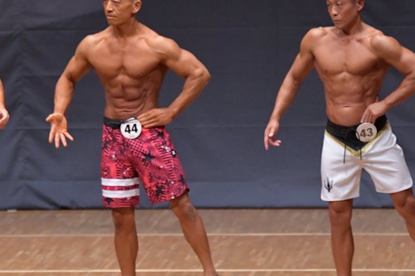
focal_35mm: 421
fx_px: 4849
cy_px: 142
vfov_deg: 3.3
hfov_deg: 4.9
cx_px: 214
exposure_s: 1/400
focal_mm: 190
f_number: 5.6
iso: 6400
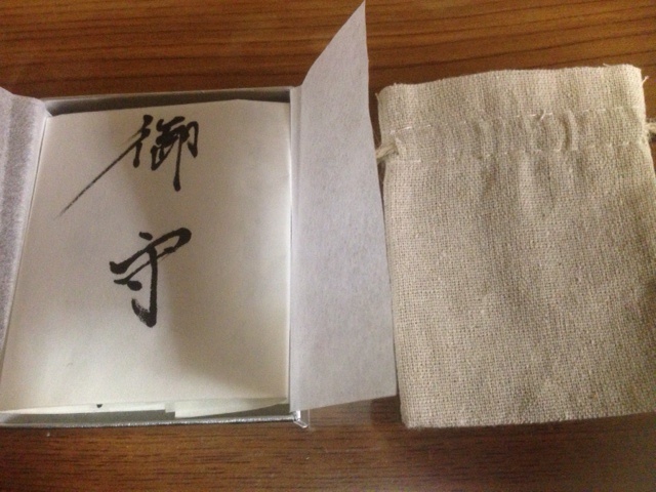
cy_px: 246
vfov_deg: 42.9
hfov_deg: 55.4
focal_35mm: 33
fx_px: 625
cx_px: 328
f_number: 2.4
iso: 400
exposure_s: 1/20
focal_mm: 4.12
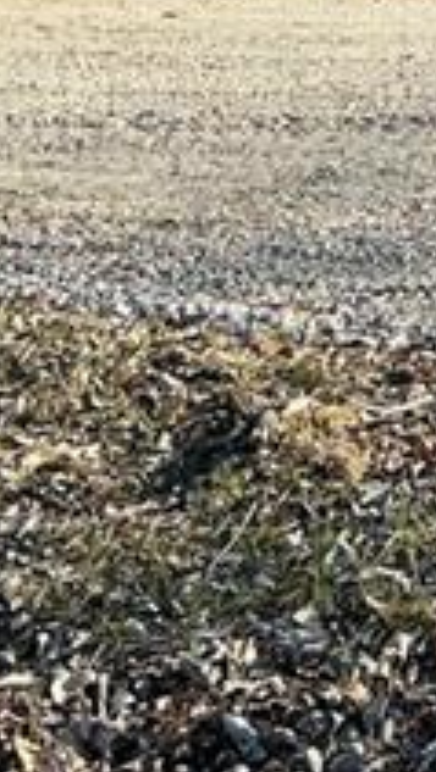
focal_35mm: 111
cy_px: -220
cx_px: 890
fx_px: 2277
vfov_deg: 18.0
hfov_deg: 10.1
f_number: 1.8
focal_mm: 3
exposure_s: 1/978
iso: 25
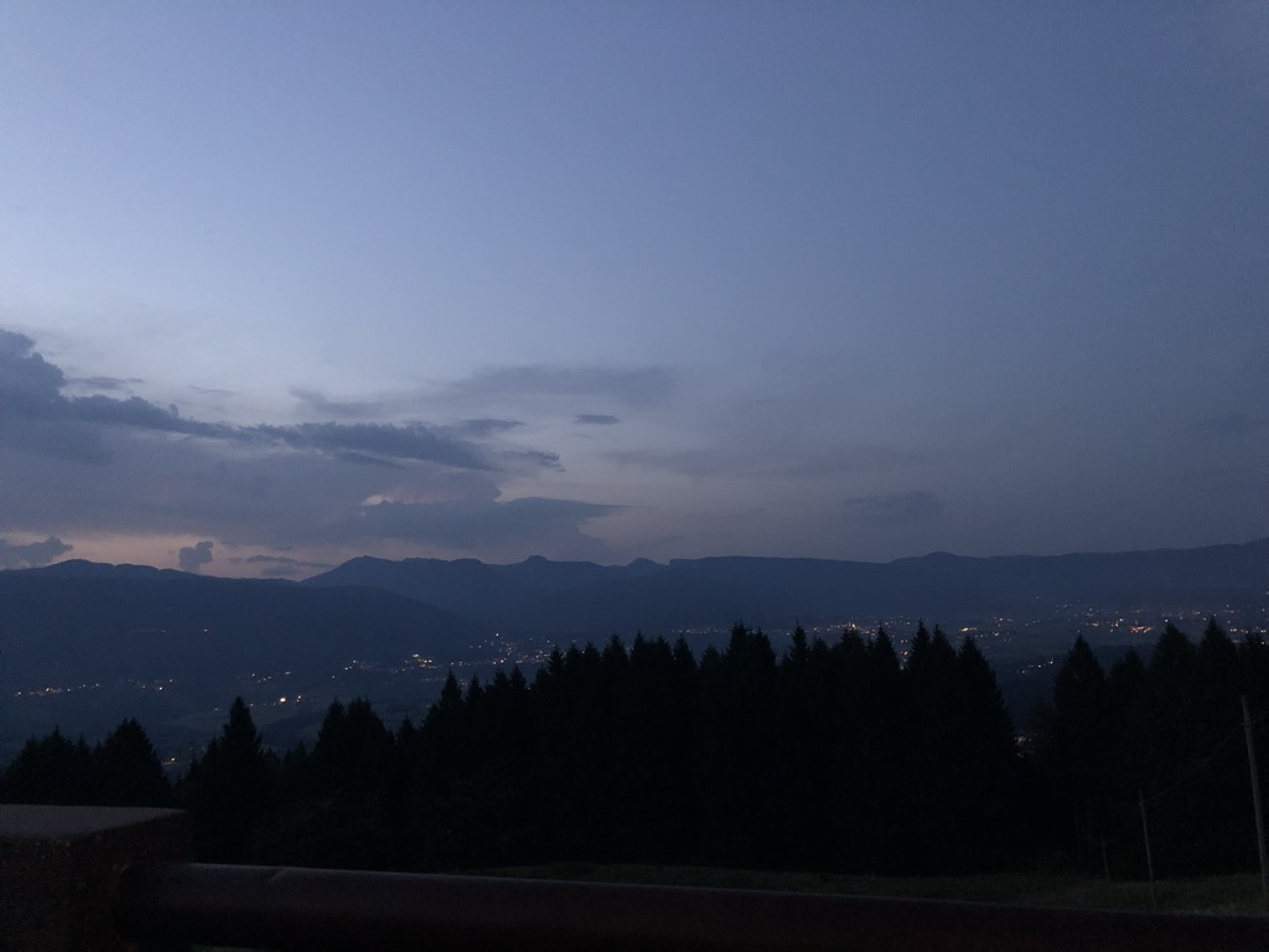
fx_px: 1026
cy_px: 476
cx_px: 634
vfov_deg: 49.7
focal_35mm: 28
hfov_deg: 63.4
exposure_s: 1/4
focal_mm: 4
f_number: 1.8
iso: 160
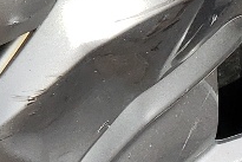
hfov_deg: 8.2
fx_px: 1419
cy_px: -93
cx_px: -493
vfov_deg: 6.4
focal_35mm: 211
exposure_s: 1/1429
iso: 50
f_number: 1.5
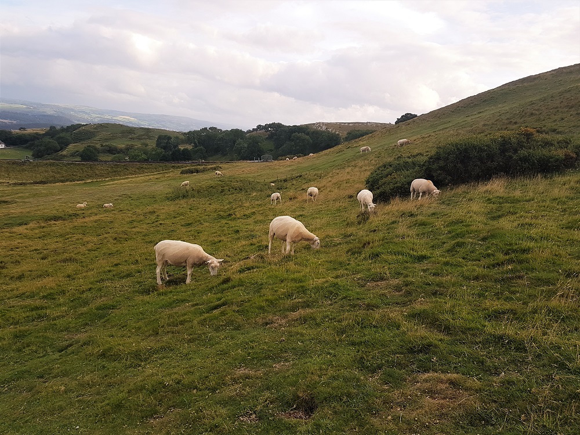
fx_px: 436
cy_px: 218
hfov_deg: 67.3
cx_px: 290
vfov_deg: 53.1
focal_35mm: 26
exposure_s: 1/996
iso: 40
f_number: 1.7
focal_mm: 4.2
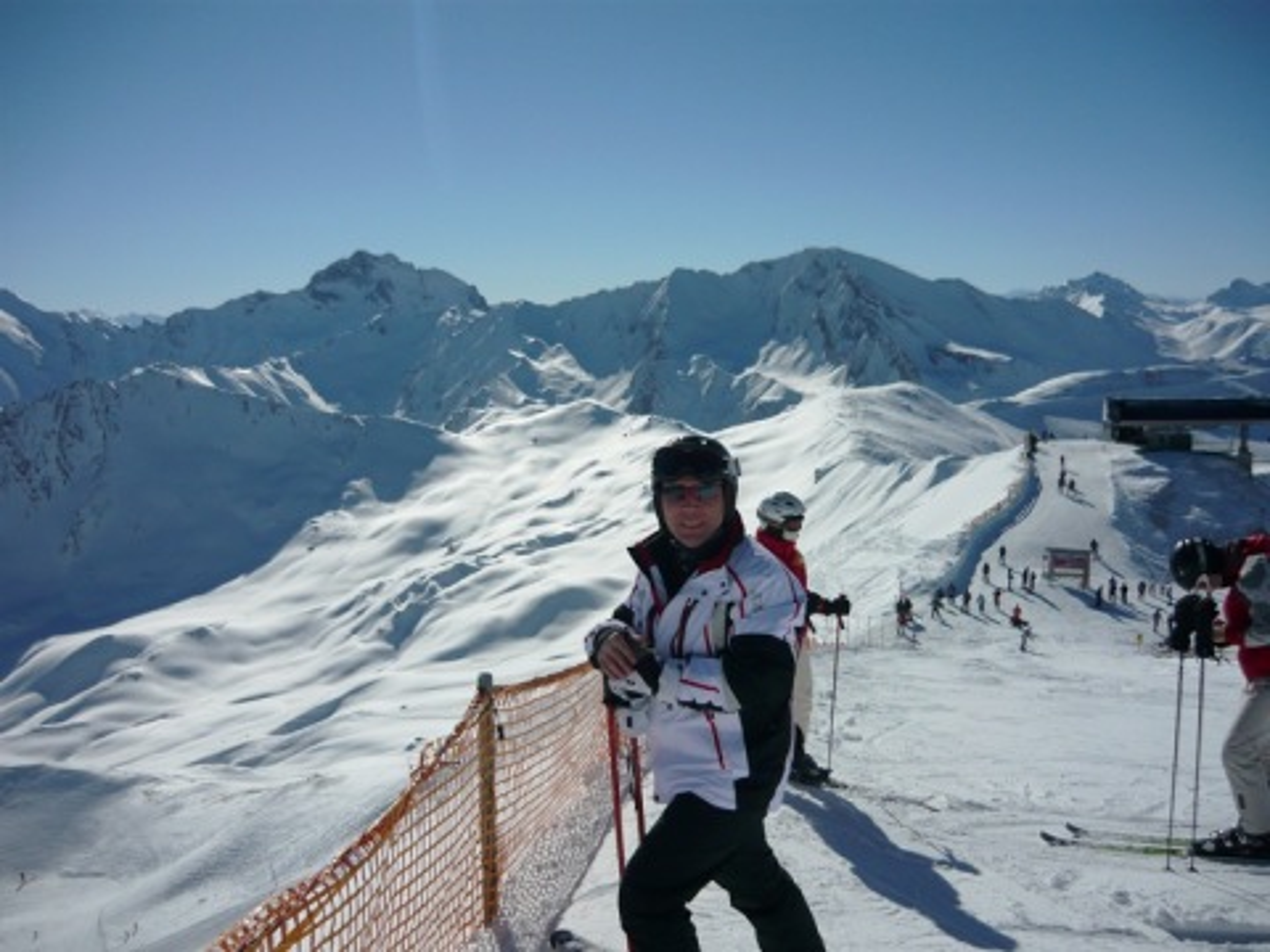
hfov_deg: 55.4
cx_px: 635
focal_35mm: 33
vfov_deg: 42.9
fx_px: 1211
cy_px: 476
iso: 100
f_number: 8
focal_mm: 5.5
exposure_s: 1/800
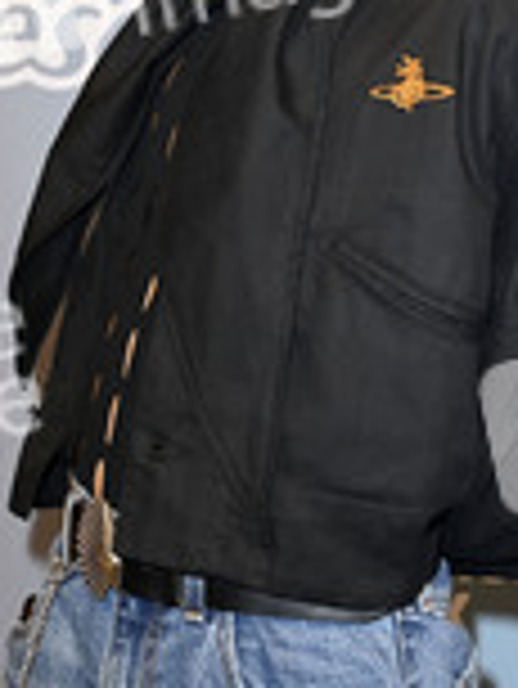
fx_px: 3248
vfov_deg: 12.1
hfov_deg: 9.1
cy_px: 184
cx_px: 302
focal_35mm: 163
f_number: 5.6
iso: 400
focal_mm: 65
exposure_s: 1/250
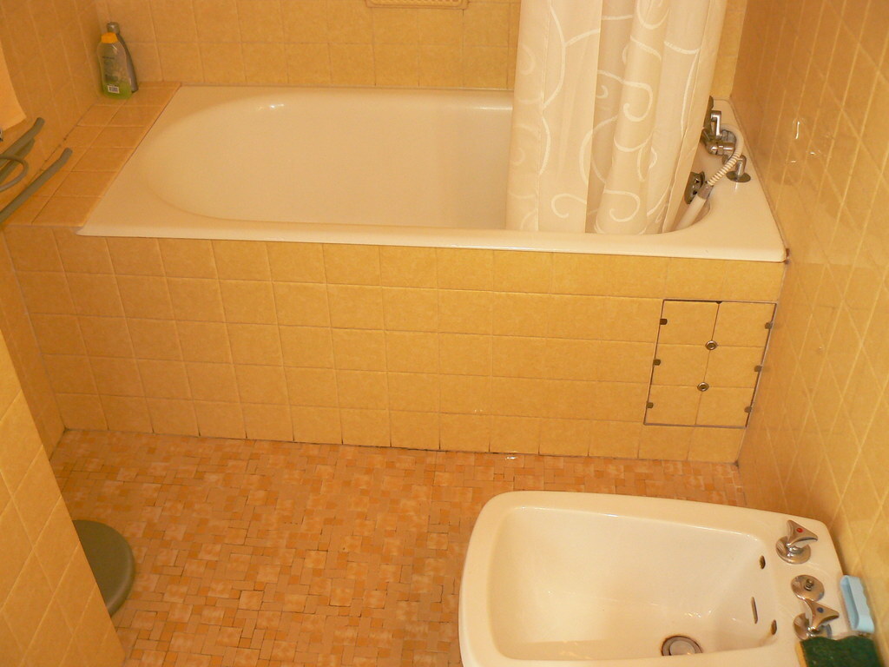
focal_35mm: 36
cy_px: 334
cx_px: 444
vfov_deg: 39.7
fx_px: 925
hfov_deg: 51.4
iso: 200
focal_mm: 6
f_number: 2.8
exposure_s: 1/30
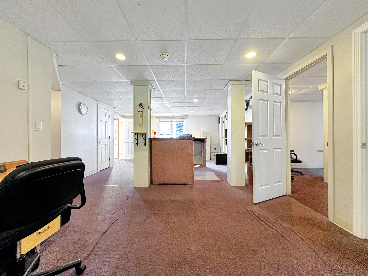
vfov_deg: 85.7
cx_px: 184
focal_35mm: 14
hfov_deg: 102.1
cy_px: 138
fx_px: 149
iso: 200
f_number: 2.2
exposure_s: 1/120
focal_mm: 2.22
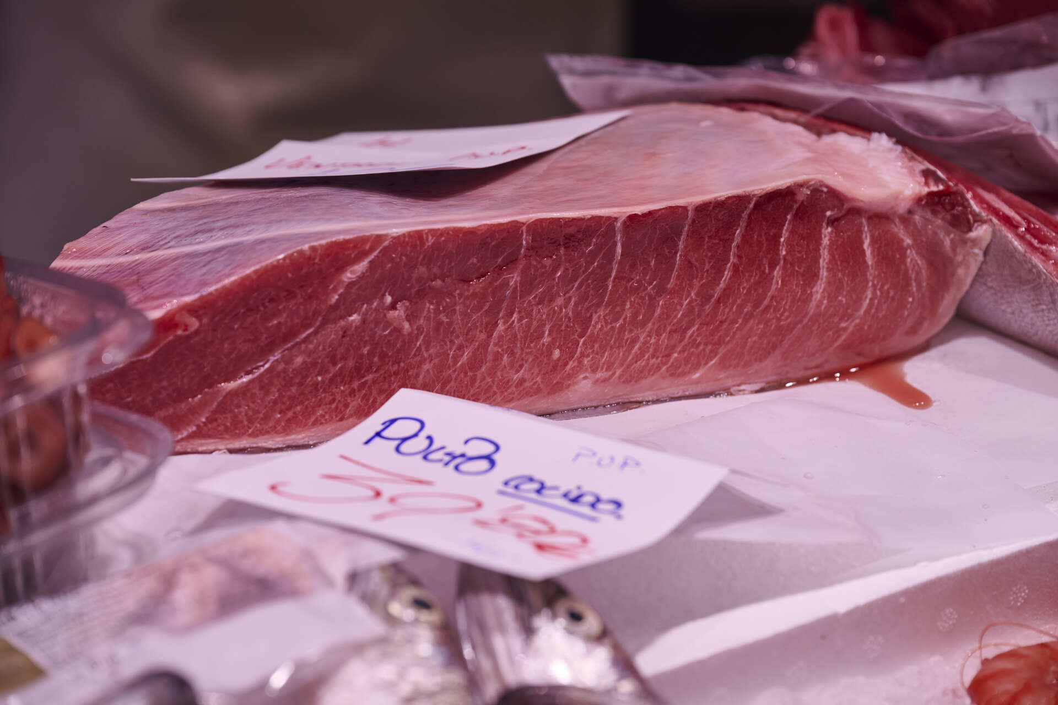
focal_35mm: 110
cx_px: 529
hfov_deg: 18.6
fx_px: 3233
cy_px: 352
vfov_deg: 12.5
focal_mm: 110
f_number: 6.3
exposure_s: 1/250
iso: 220
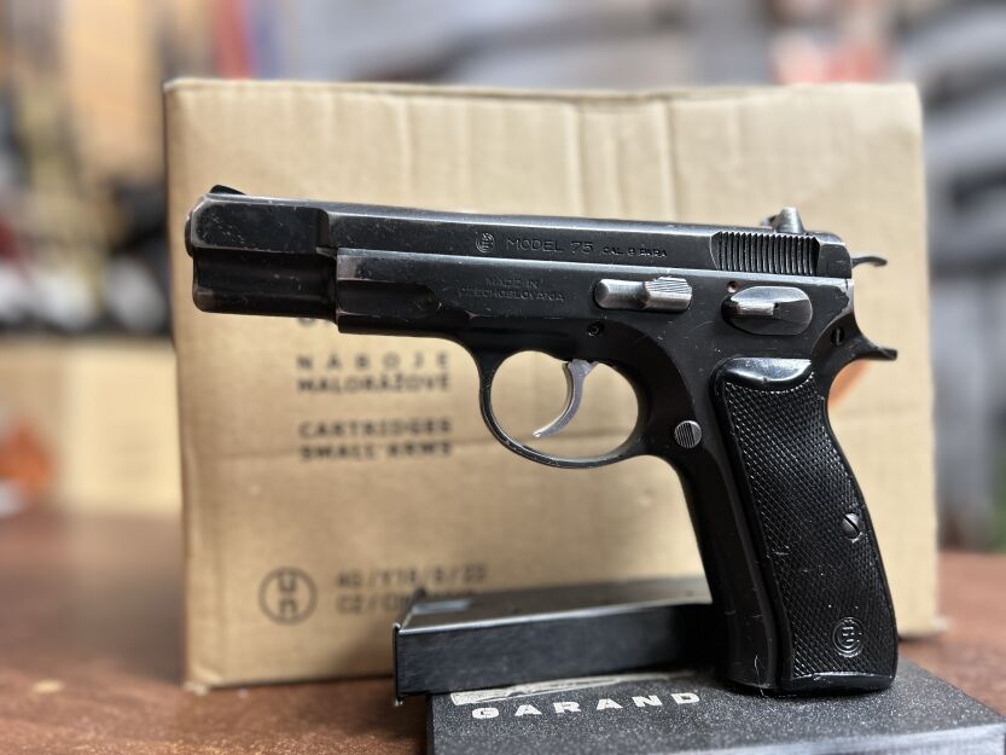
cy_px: 378
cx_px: 503
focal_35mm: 26
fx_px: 756
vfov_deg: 53.1
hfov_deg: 67.3
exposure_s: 1/50
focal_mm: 5.7
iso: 160
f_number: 1.5
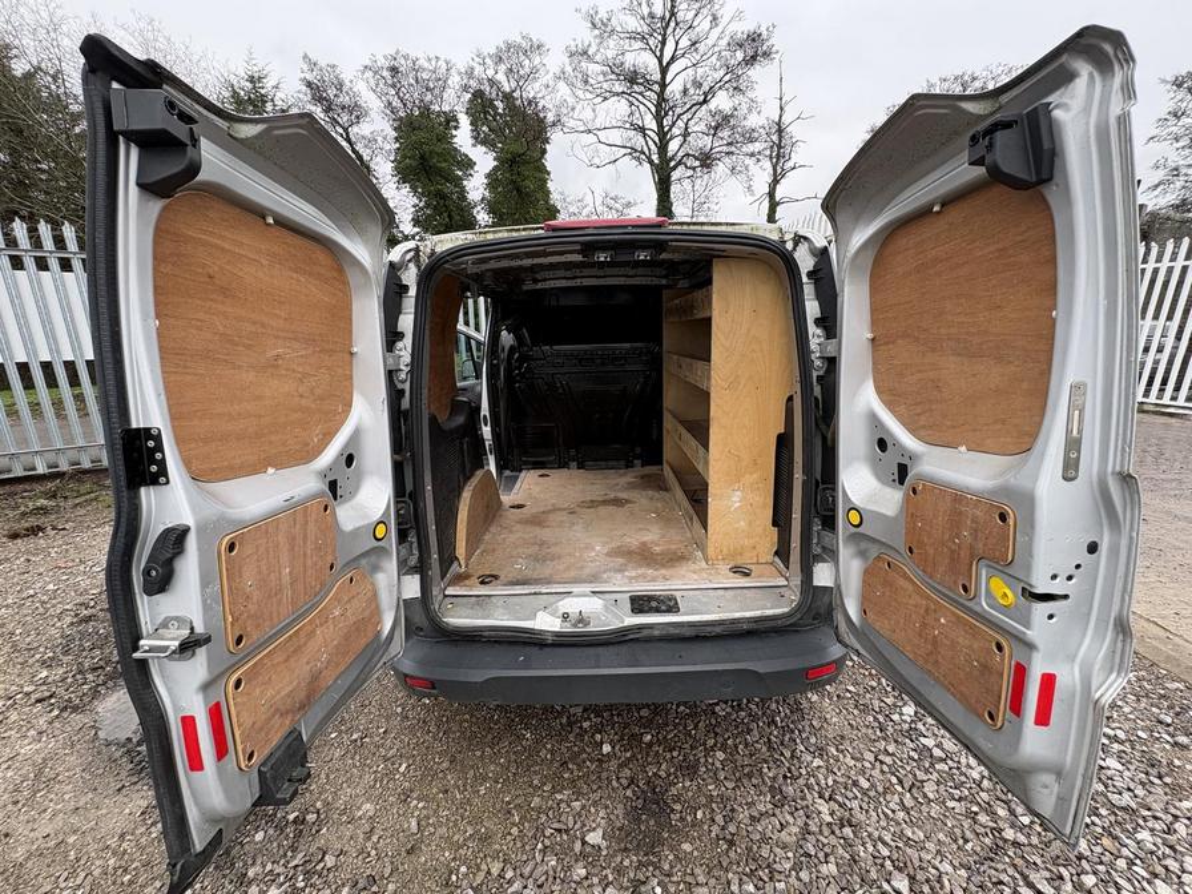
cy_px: 447
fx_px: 482
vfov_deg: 85.7
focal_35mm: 14
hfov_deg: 102.1
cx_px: 596
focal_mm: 2.22
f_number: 2.2
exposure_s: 1/99
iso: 64
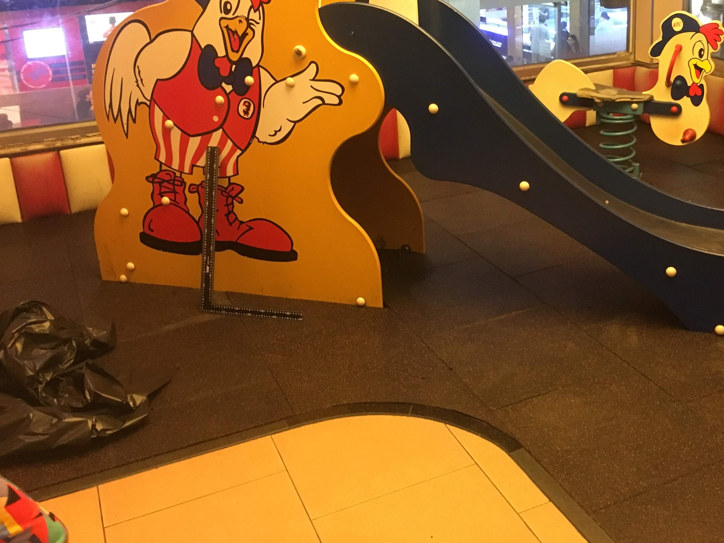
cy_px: 169
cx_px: 467
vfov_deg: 34.7
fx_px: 858
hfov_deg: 45.3
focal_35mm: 41
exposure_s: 1/17
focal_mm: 4.15
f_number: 2.2
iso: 200
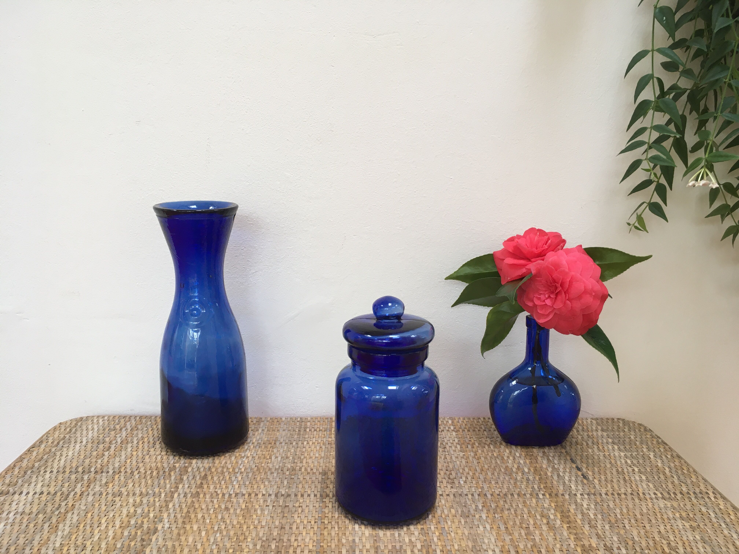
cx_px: 370
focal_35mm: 29
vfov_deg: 48.2
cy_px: 277
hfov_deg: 61.7
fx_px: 619
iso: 64
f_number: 2.2
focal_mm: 4.15
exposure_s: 1/33
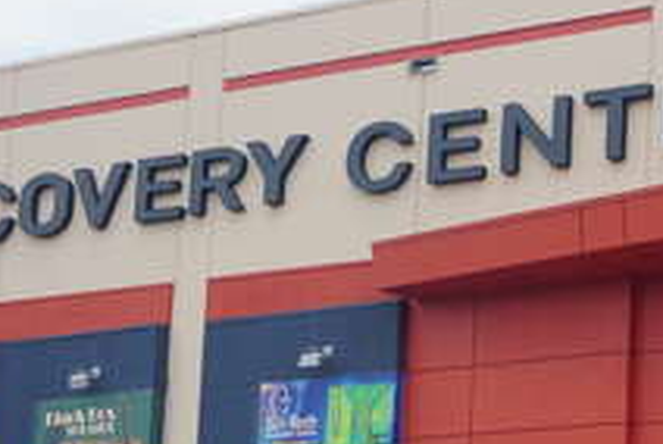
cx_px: 722
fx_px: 2084
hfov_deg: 17.5
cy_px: 492
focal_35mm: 113
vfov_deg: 12.0
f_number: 10
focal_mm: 20
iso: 100
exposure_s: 1/100
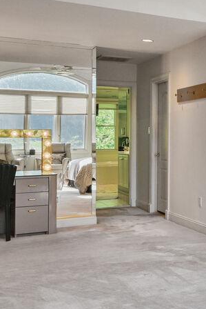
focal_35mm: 54
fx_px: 463
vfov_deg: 36.8
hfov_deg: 21.5
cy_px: 140
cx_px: 298
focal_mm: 14
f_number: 9
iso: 200
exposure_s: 1/40
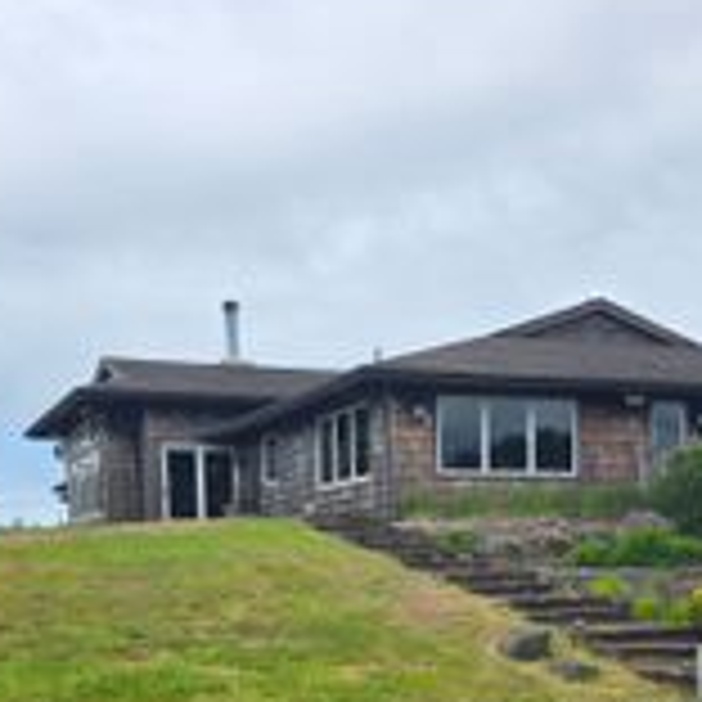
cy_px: 668
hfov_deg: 30.5
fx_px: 1285
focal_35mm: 56
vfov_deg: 29.0
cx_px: 398
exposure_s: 1/5447
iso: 80
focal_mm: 6.3
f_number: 1.7
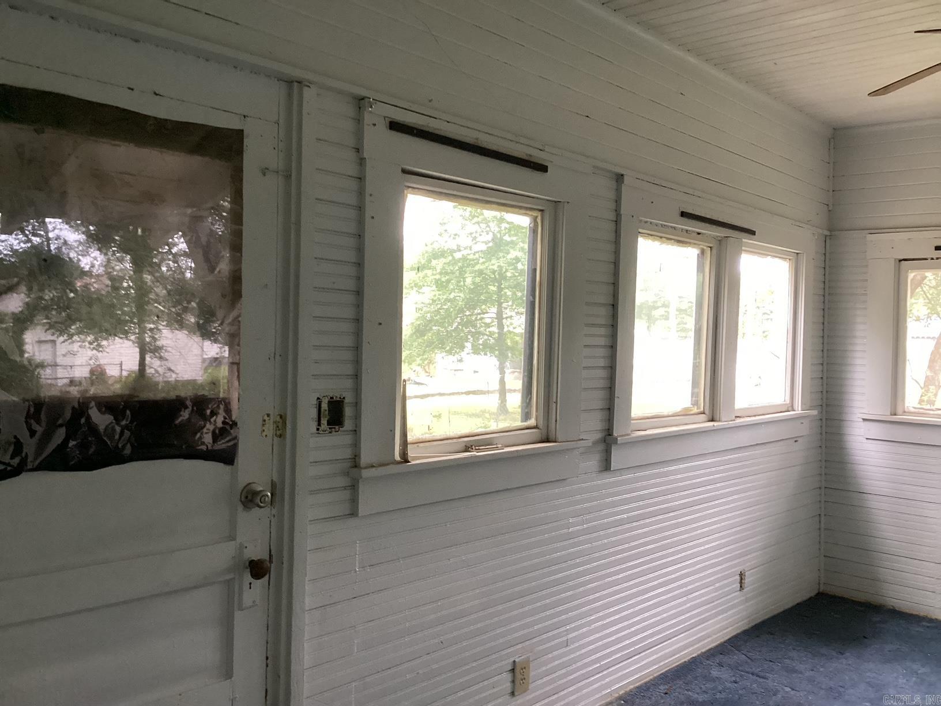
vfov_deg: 45.4
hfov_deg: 58.4
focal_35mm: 31
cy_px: 353
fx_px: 843
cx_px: 470
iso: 250
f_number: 2.4
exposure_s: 1/60
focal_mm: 3.3
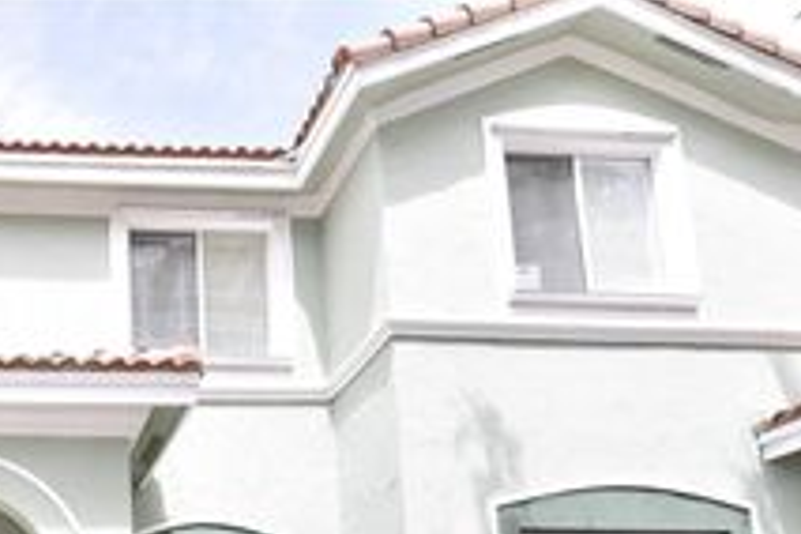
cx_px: 11
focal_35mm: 40
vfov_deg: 29.3
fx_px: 890
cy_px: 622
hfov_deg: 42.3
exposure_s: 1/100
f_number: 8
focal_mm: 17
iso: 100
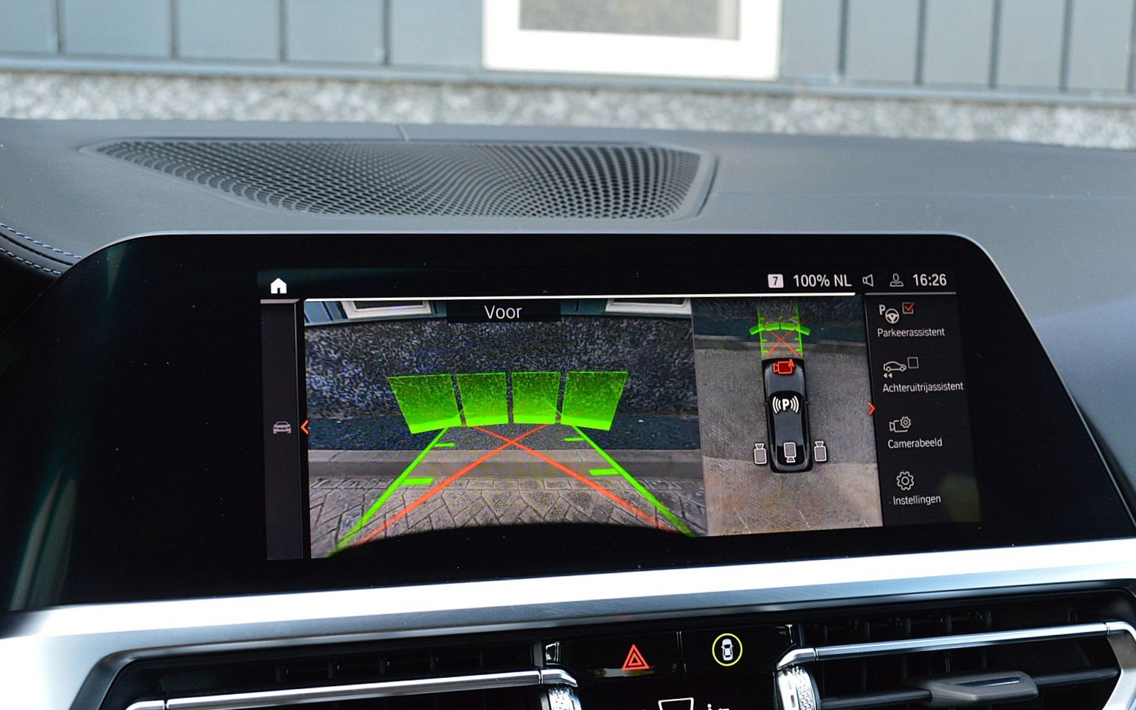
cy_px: 364
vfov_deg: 30.9
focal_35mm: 42
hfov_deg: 47.7
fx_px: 1285
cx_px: 568
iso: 800
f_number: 8
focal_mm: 27
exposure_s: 1/60
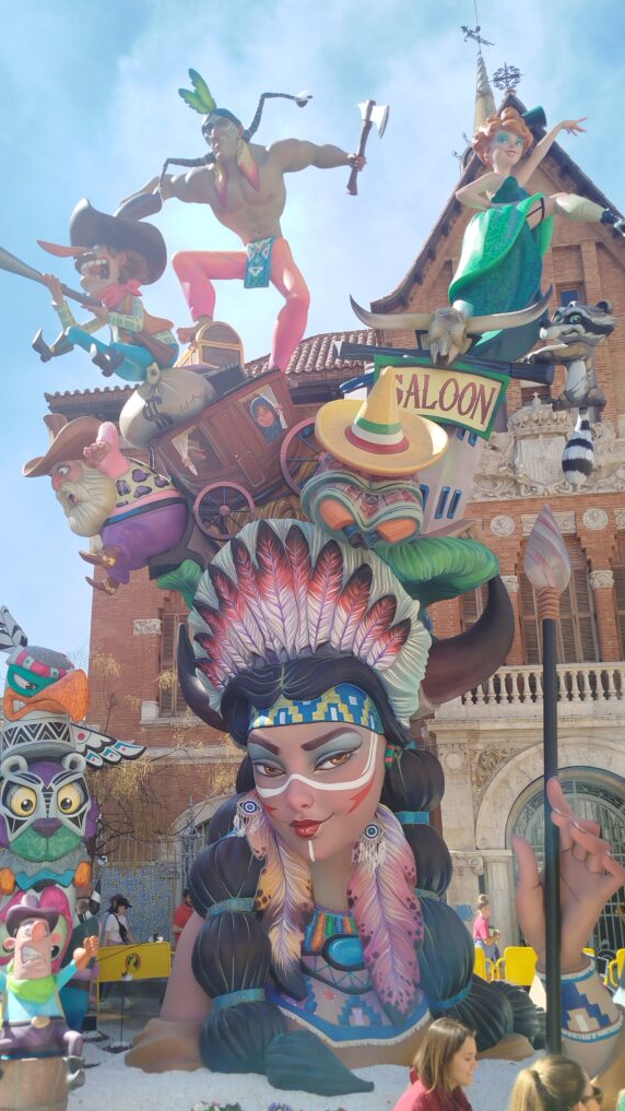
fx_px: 1002
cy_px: 557
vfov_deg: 58.0
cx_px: 255
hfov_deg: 34.6
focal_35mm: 34
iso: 50
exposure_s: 1/737
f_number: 1.7
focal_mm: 5.31
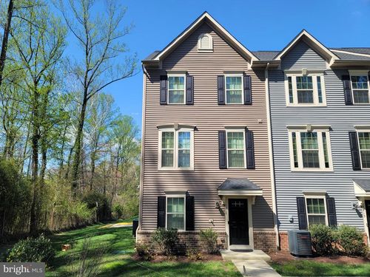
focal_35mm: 25
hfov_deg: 69.4
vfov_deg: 54.9
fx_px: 267
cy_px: 138
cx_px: 185
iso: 20
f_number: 1.8
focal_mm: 7
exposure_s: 1/523
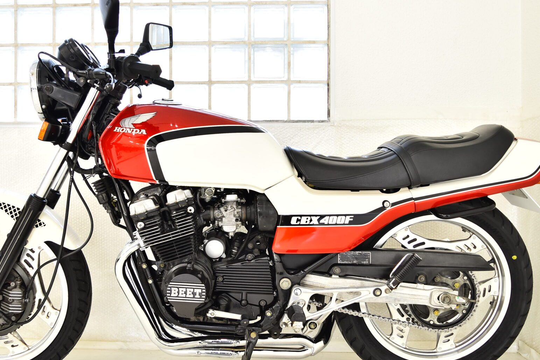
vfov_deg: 32.6
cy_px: 185
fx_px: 615
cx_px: 230
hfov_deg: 47.2
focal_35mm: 41
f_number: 3.8
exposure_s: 1/15
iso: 100
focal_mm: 22
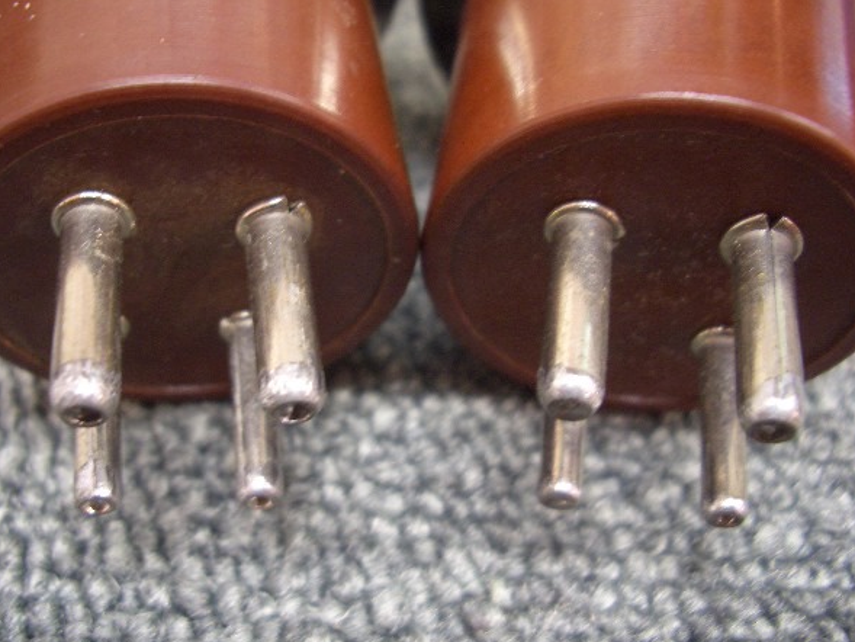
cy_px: 324
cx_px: 404
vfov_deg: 37.7
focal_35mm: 38
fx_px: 939
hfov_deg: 48.9
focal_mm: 5.8
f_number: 2.6
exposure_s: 1/8
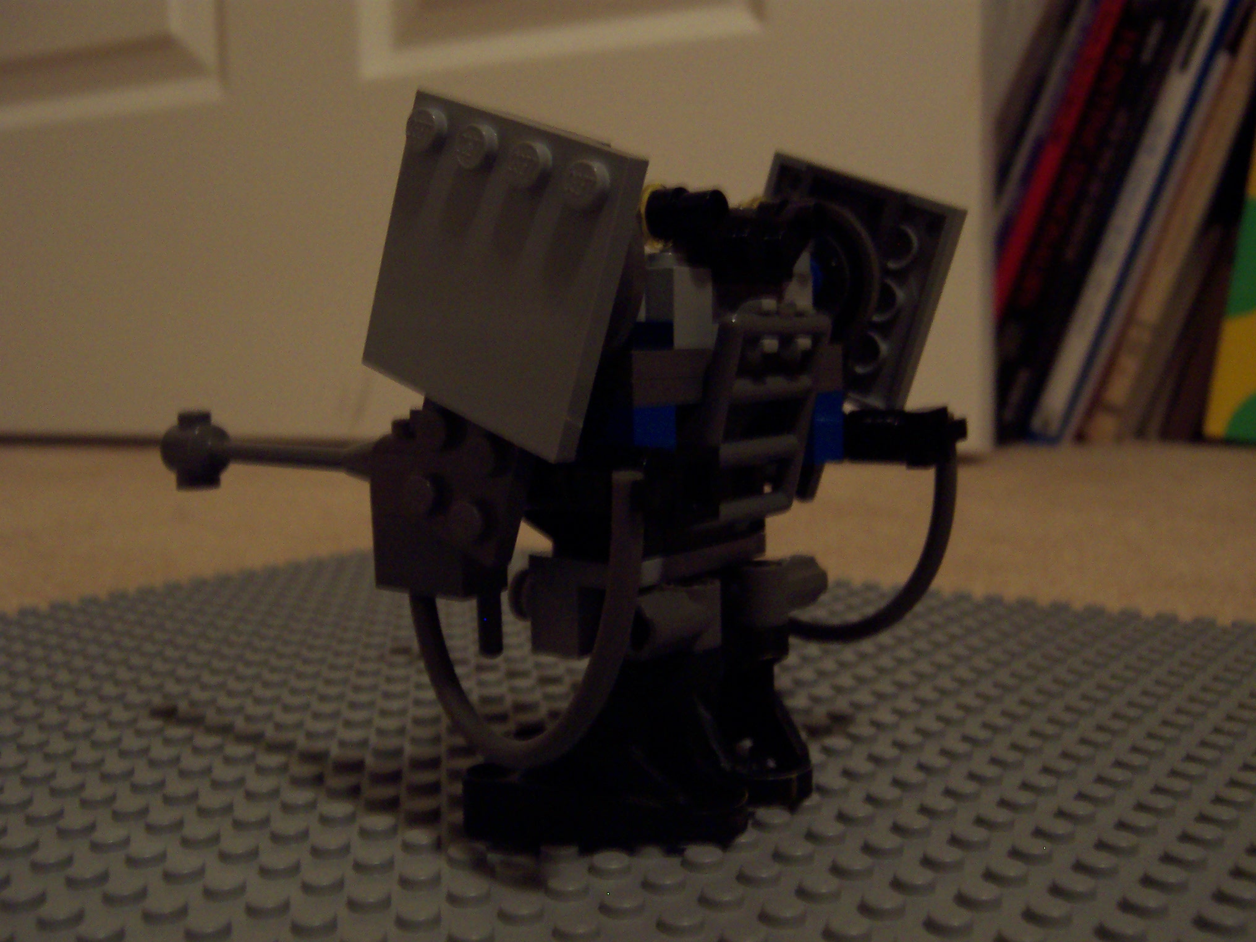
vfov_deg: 39.7
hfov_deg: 51.4
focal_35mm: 36
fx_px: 1306
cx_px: 628
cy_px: 471
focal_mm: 5.6
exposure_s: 1/8
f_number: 2.8
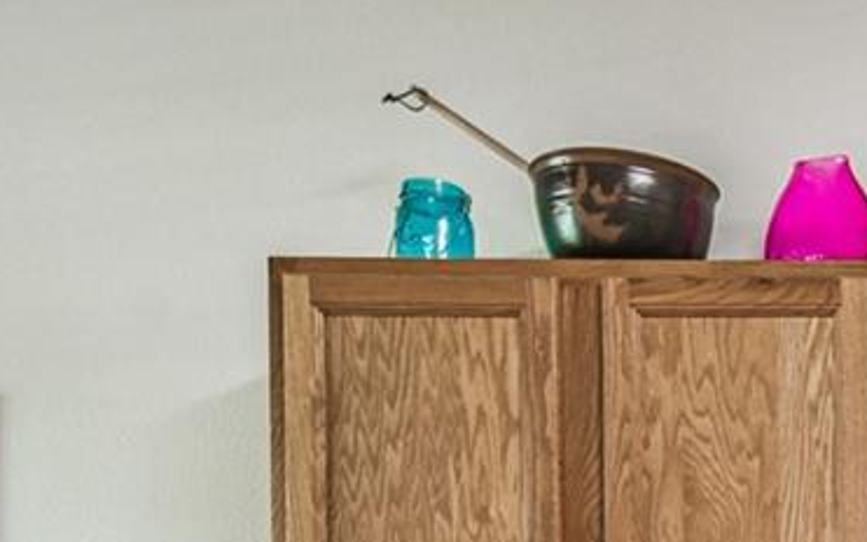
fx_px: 1560
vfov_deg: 17.7
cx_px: 1257
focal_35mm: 66
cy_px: 813
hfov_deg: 24.8
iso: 100
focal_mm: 10
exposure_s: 1/10
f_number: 7.1
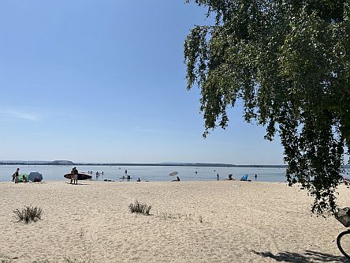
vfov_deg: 53.1
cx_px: 175
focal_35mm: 26
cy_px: 132
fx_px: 263
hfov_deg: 67.3
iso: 50
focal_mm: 5.7
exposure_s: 1/9434
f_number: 1.5
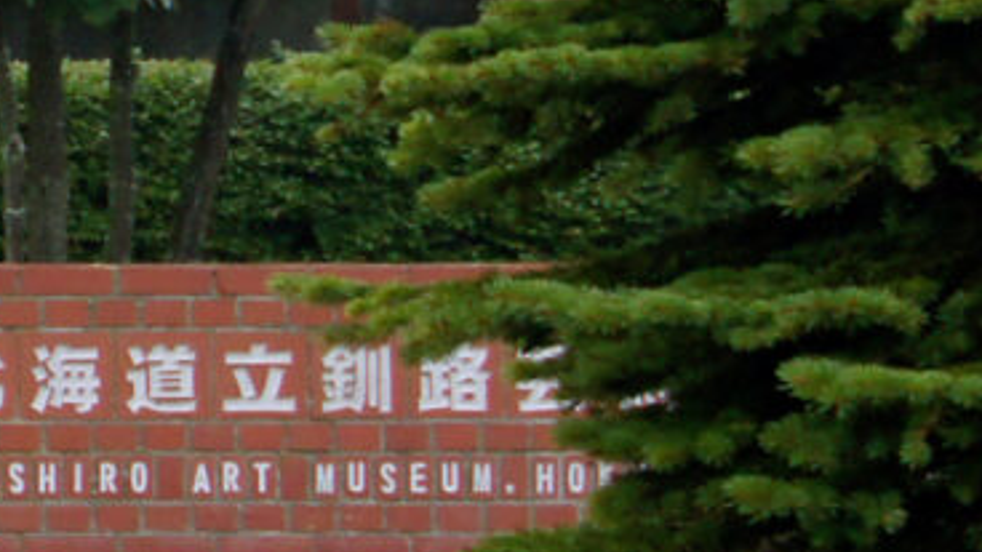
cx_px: -1492
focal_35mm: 175
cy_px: -55
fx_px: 4557
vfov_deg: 6.9
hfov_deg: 10.4
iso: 400
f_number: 8
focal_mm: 16
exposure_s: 1/80
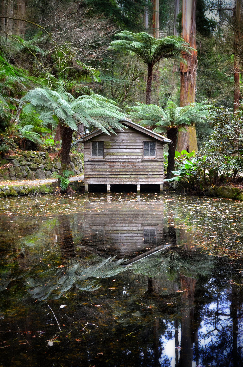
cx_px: 122
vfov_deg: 33.5
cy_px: 184
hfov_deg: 22.5
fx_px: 610
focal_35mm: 60
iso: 560
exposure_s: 1/60
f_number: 4
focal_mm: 40
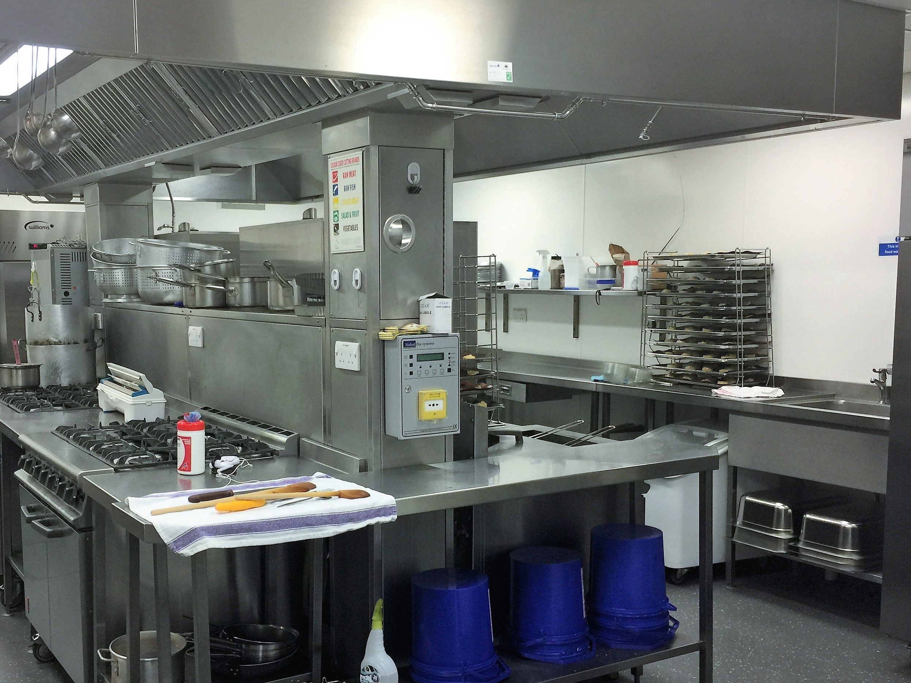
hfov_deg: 48.7
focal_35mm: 38
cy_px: 402
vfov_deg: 37.6
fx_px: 1000
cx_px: 363
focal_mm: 4.15
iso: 40
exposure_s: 1/33
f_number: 2.2
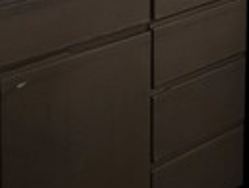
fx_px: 808
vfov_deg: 12.4
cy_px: -123
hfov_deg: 17.2
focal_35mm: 112
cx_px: 239
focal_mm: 6.3
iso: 20
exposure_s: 1/60
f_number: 1.7
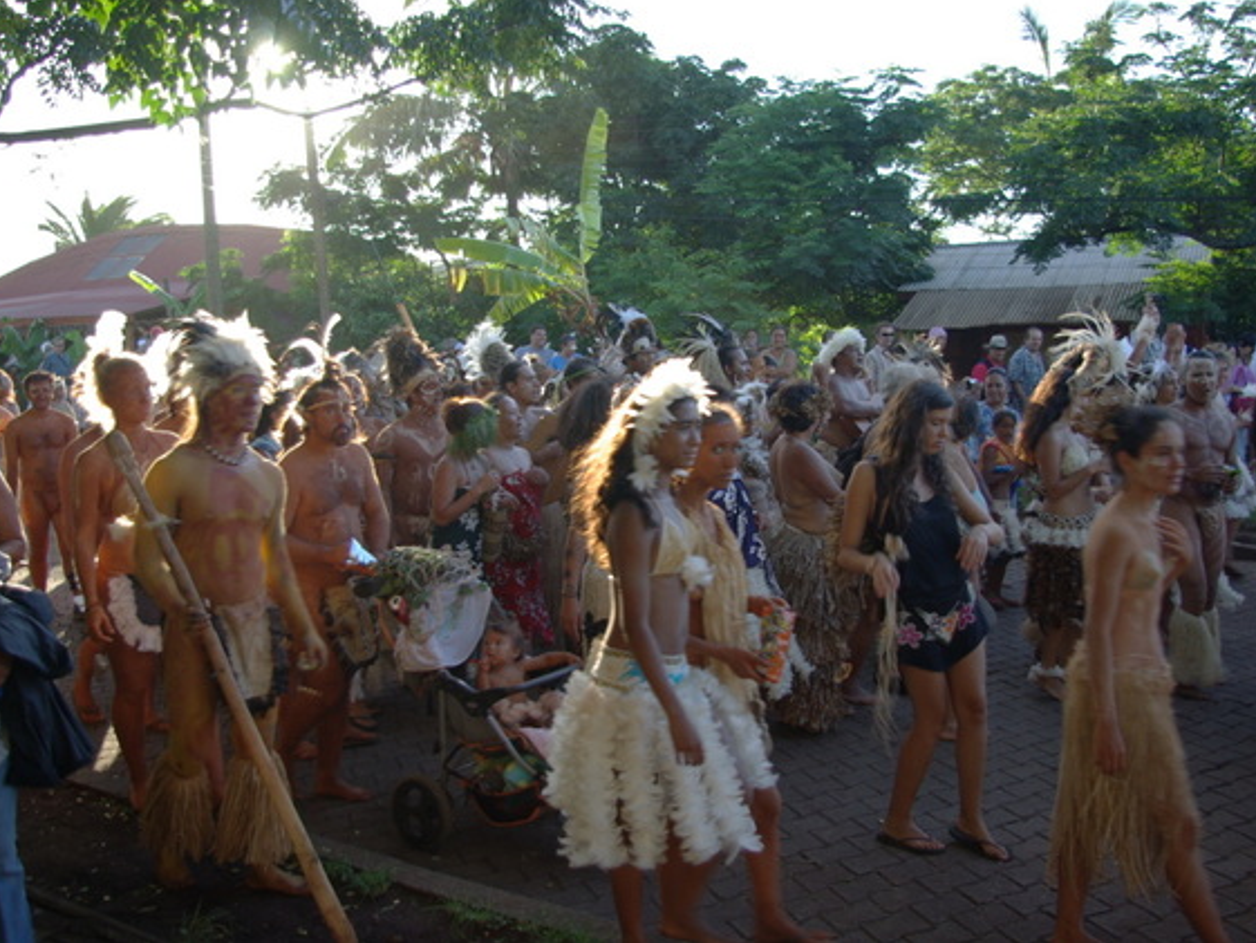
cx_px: 647
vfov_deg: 41.2
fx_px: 1254
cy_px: 467
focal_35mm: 35
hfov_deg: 53.2
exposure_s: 1/30
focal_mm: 21
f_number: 4
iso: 100
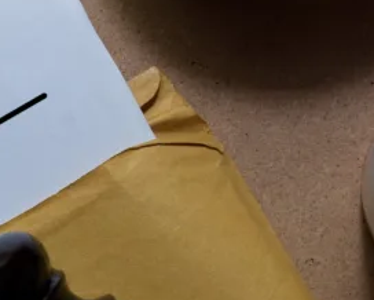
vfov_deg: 12.1
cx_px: -66
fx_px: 1407
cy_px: 232
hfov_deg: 14.7
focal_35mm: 127
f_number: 5.6
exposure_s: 1/100
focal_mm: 24
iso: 400
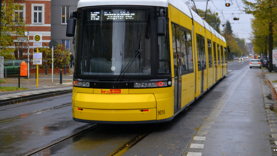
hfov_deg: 39.8
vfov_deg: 23.0
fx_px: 382
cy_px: 53
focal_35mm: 52
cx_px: 124
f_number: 4
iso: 400
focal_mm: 28
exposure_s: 1/500
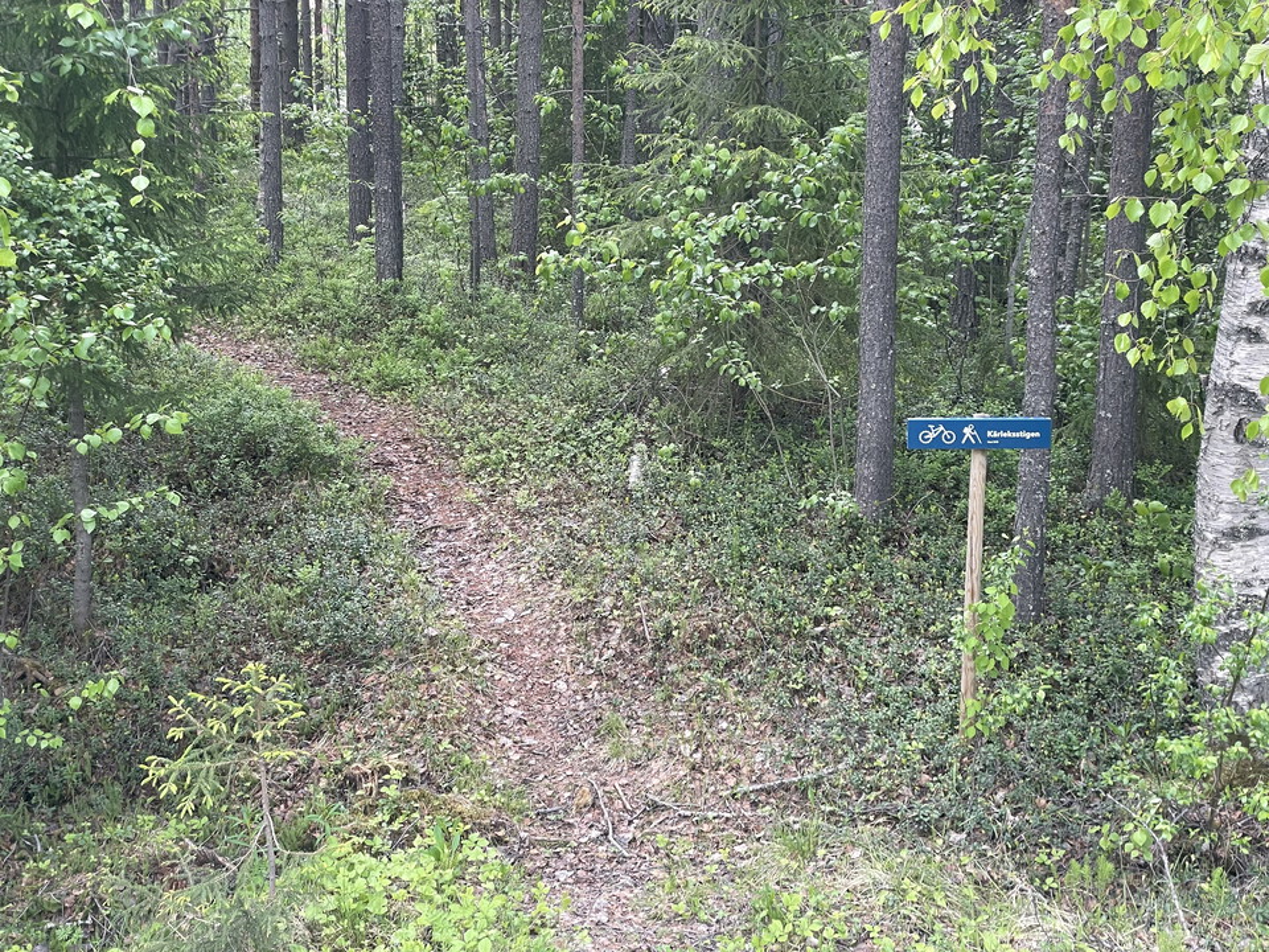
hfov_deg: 36.8
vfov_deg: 28.0
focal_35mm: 52
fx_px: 1906
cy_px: 476
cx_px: 634
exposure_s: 1/99
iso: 50
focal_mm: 6
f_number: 2
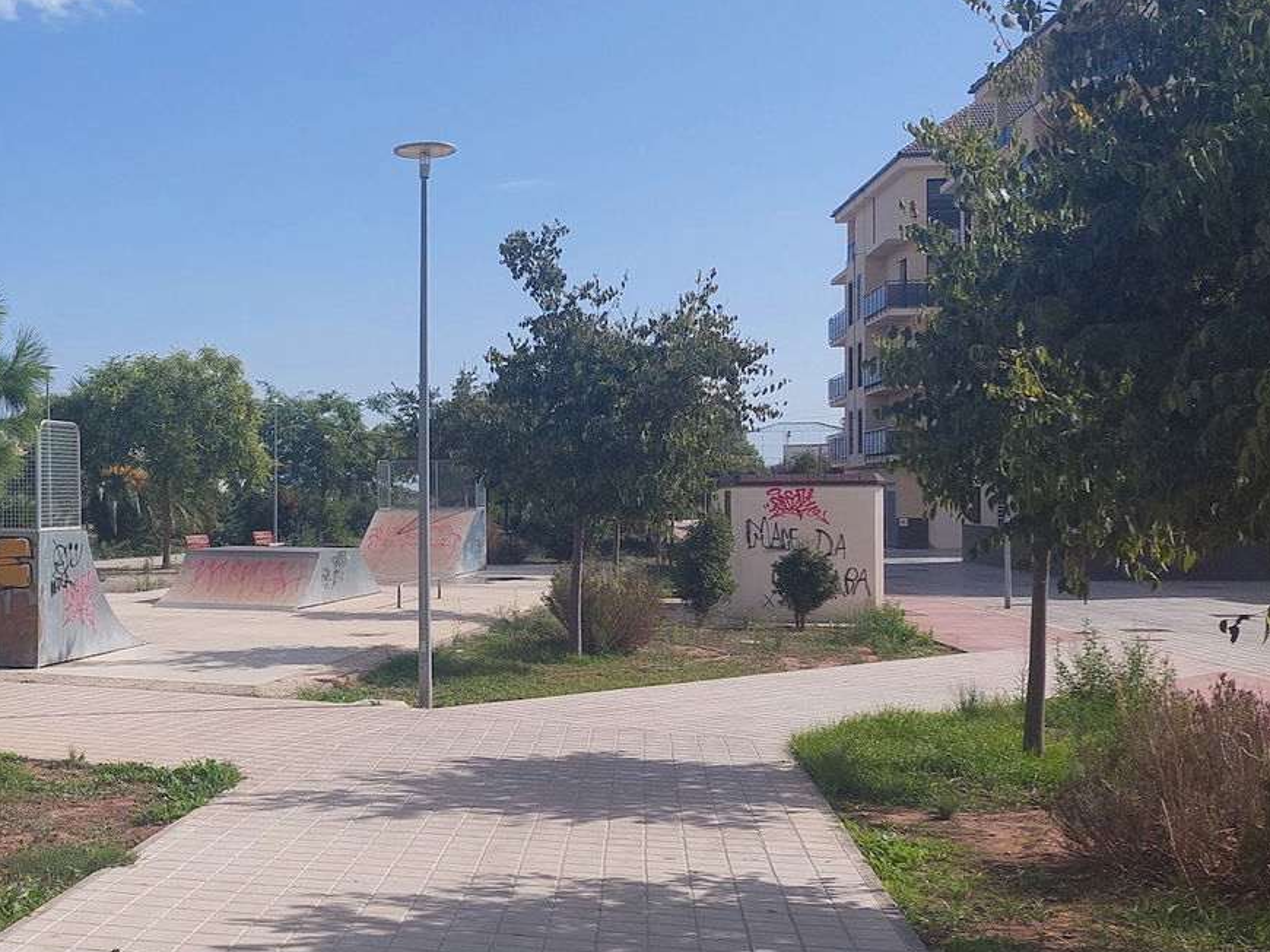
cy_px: 489
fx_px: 1687
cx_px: 158
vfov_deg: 31.5
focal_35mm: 46
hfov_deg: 38.7
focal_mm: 5.23
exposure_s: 1/2644
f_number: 1.8
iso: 40
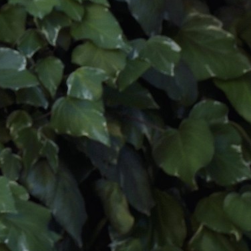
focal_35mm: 380
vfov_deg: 4.5
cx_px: -277
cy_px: -451
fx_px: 3117
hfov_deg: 4.5
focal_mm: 70
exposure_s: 1/100
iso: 200
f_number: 14
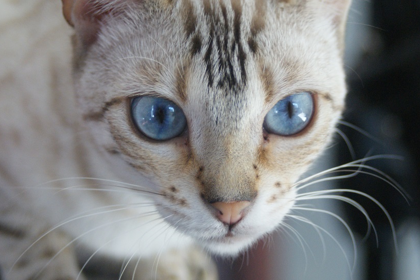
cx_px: 230
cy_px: 130
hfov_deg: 14.0
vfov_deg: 9.3
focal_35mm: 147
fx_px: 1714
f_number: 5.6
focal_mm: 80
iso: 800
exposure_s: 1/80
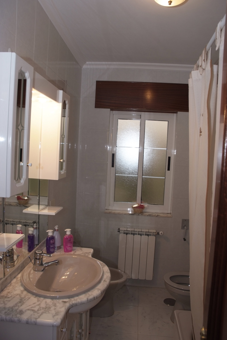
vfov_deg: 67.3
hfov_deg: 48.0
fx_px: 255
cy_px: 170
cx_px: 114
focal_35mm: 27
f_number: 5.6
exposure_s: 1/60
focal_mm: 18
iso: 400
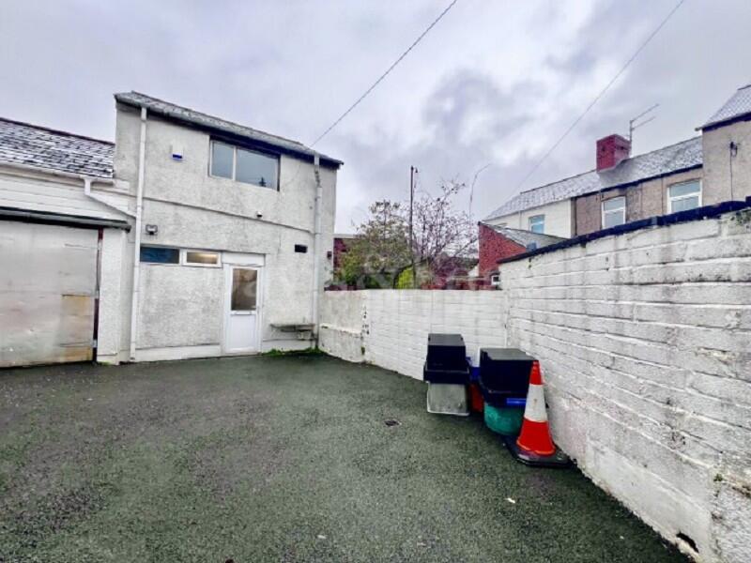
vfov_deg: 89.9
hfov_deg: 106.2
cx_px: 376
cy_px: 282
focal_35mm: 13
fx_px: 282
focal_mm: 1.57
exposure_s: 1/266
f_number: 1.8
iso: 32
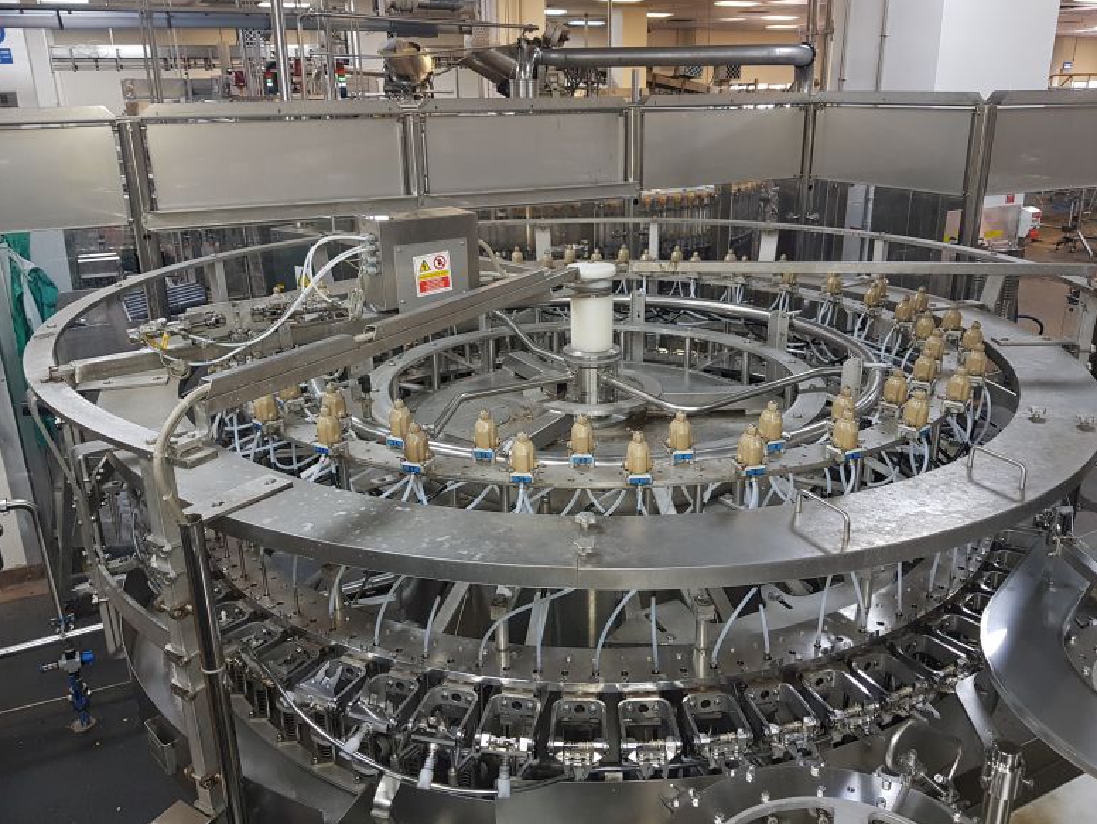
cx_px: 560
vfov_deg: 51.4
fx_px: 856
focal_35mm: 27
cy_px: 398
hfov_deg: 65.3
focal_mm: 4.3
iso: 125
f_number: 1.7
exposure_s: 1/25
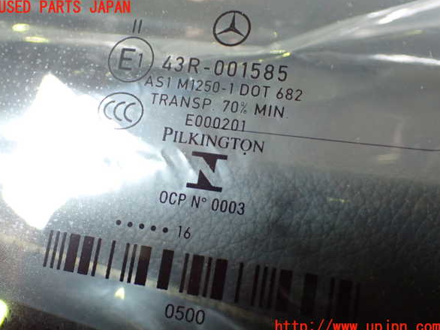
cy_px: 168
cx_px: 219
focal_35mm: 42
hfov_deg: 44.8
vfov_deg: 34.3
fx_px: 534
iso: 800
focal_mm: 7.31
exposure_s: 1/40
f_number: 2.8
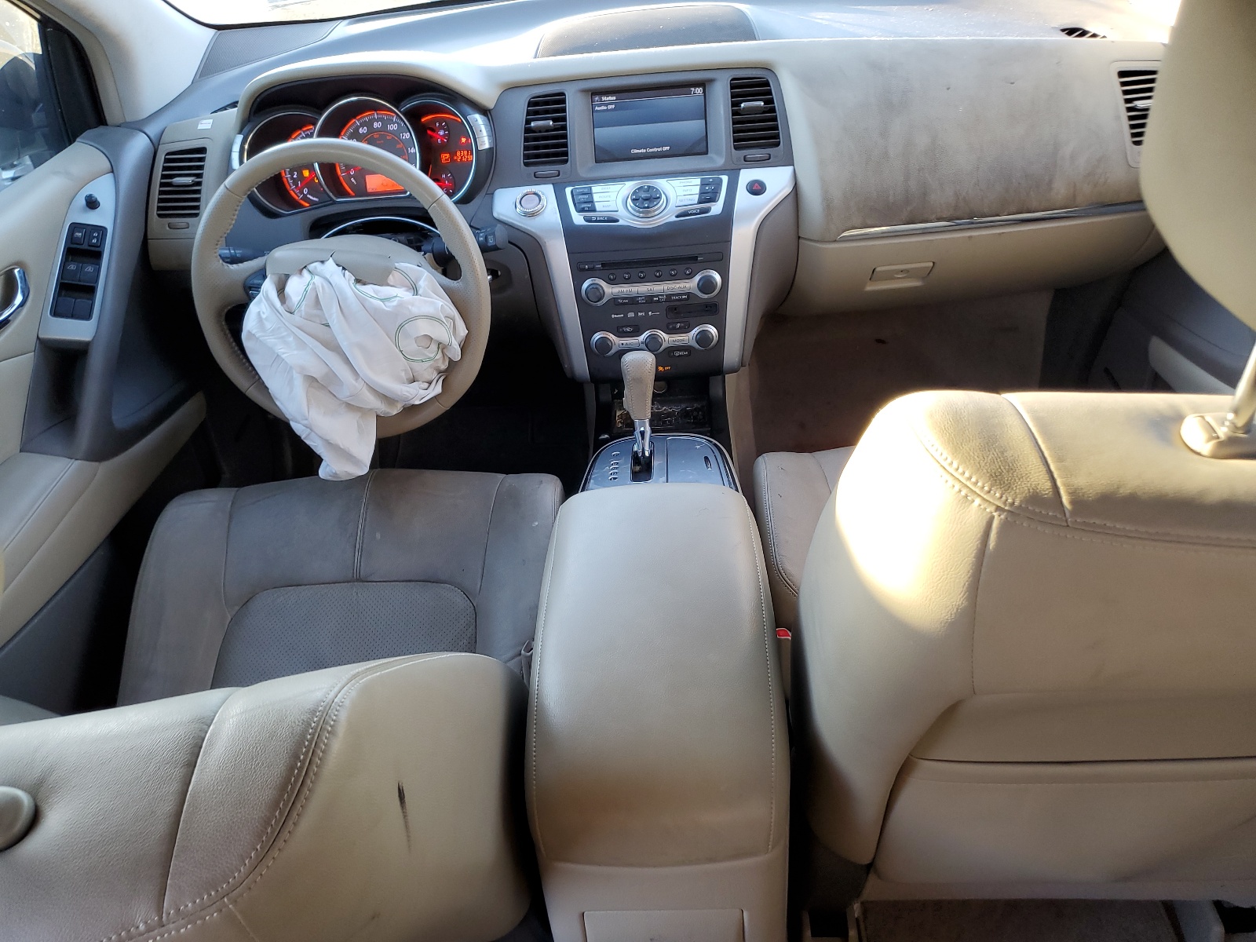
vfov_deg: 53.1
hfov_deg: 67.3
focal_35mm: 26
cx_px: 628
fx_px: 943
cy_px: 471
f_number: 1.5
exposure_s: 1/60.2
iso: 63
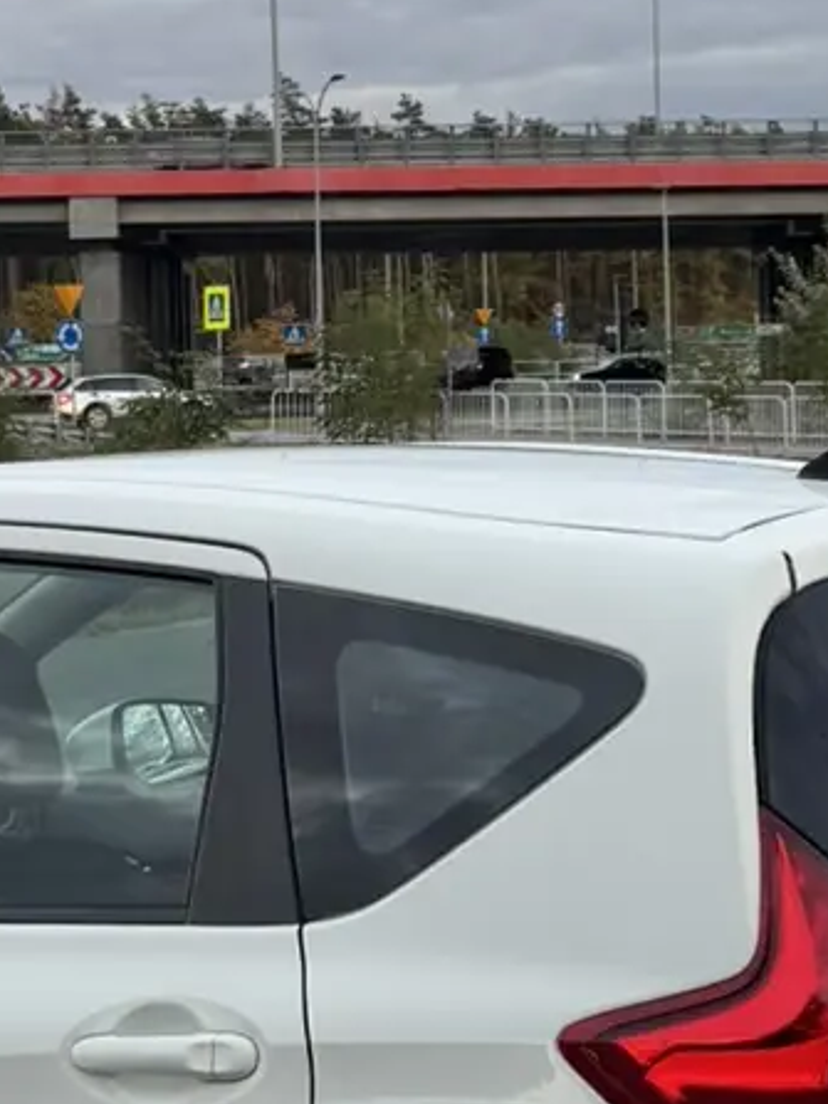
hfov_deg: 13.4
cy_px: 269
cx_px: 311
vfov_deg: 17.8
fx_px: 3510
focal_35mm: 110
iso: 64
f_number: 1.78
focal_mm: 6.76
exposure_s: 1/121
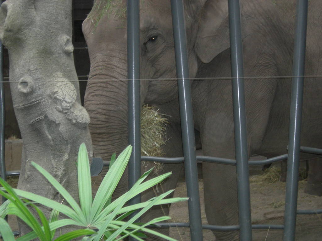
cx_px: 161
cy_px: 120
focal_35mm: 74
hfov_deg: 26.3
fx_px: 688
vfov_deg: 19.9
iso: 200
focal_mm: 15.5
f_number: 3.8
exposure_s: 1/60.1
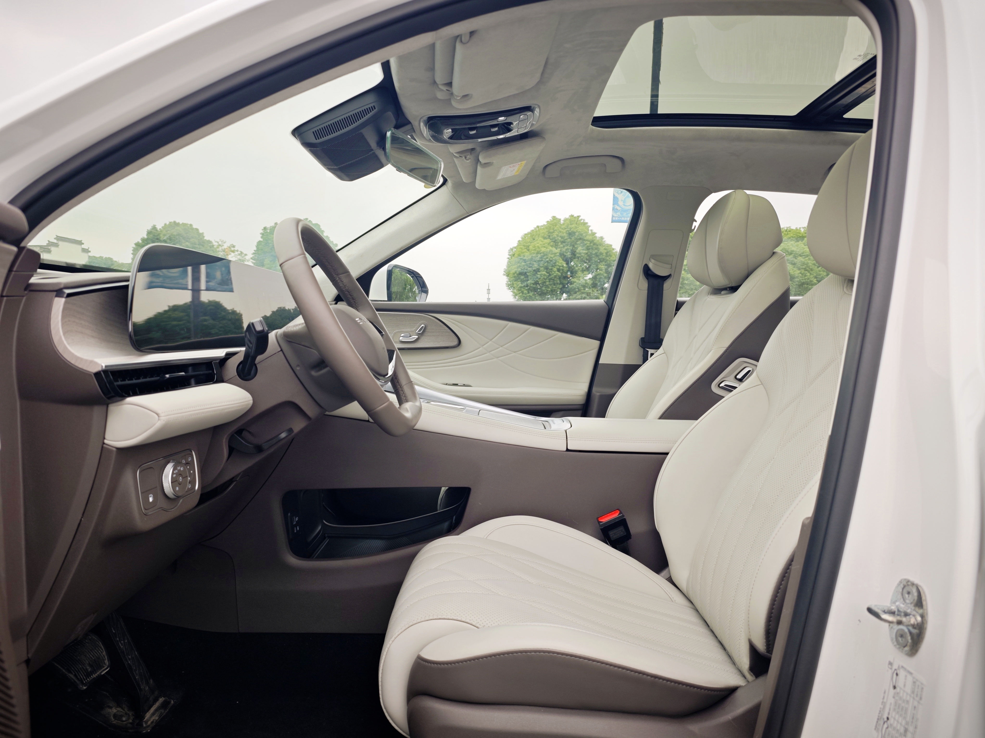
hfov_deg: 73.9
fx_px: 654
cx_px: 492
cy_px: 369
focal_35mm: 23
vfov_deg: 58.9
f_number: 1.6
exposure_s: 1/912
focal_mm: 6.55
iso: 50
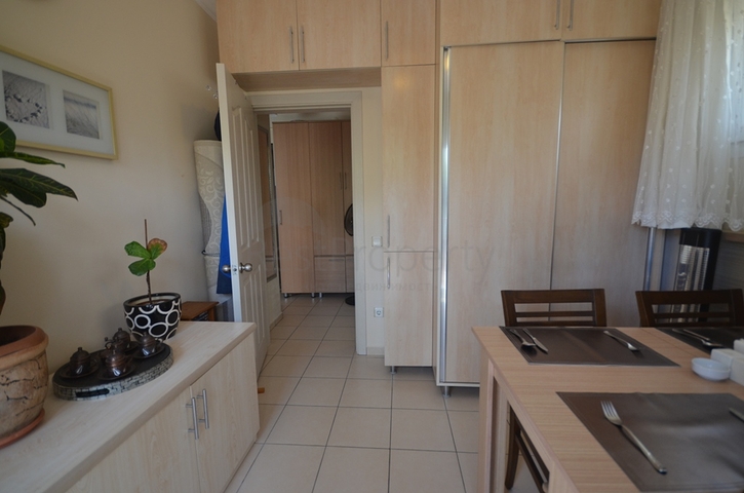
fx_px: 309
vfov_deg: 77.1
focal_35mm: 15
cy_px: 246
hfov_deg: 100.5
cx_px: 372
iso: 400
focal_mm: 10
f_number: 4.5
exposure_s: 1/80
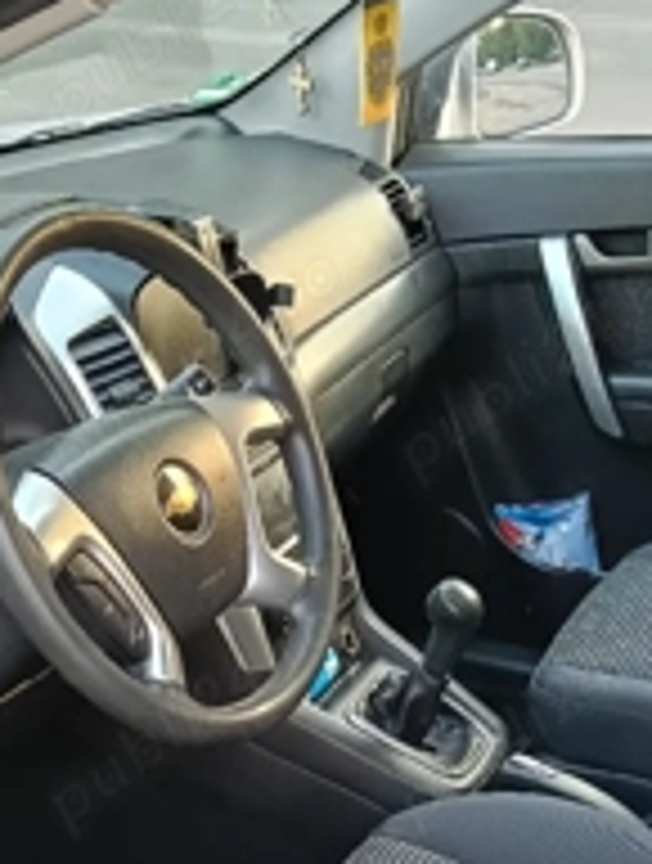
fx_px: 1400
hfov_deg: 26.2
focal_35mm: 56
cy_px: 765
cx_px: 283
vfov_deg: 32.7
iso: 400
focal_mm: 3.98
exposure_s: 1/33.3
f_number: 1.8
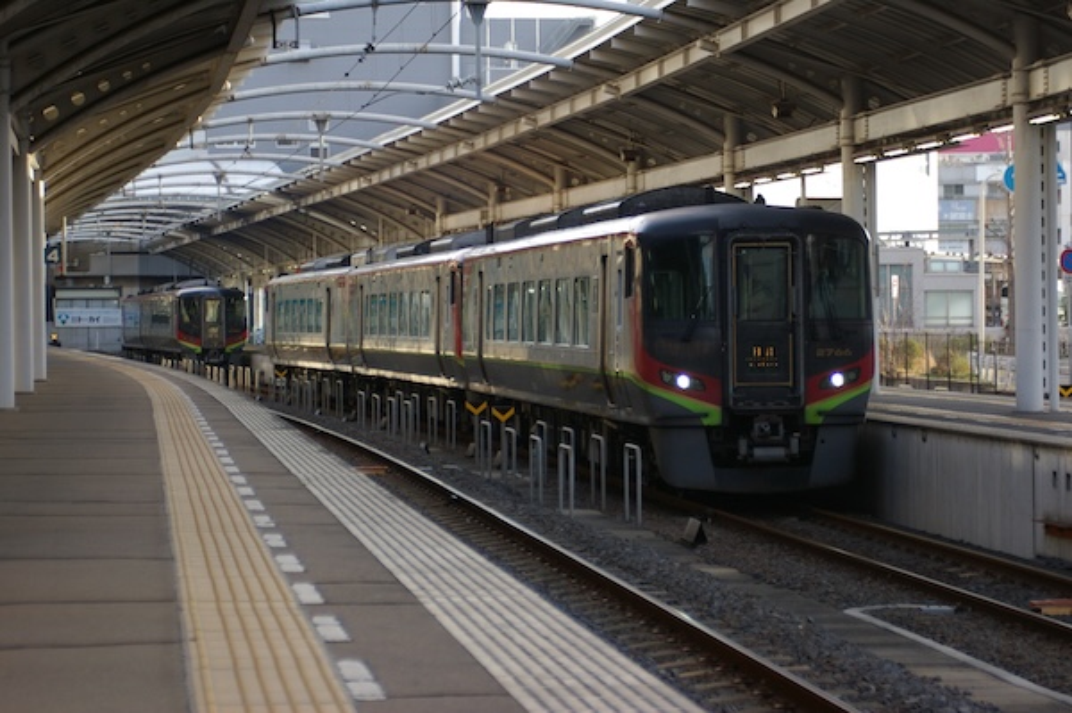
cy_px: 356
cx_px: 536
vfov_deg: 11.7
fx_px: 3481
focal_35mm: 117
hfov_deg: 17.5
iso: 400
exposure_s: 1/250
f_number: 5.6
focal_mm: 78
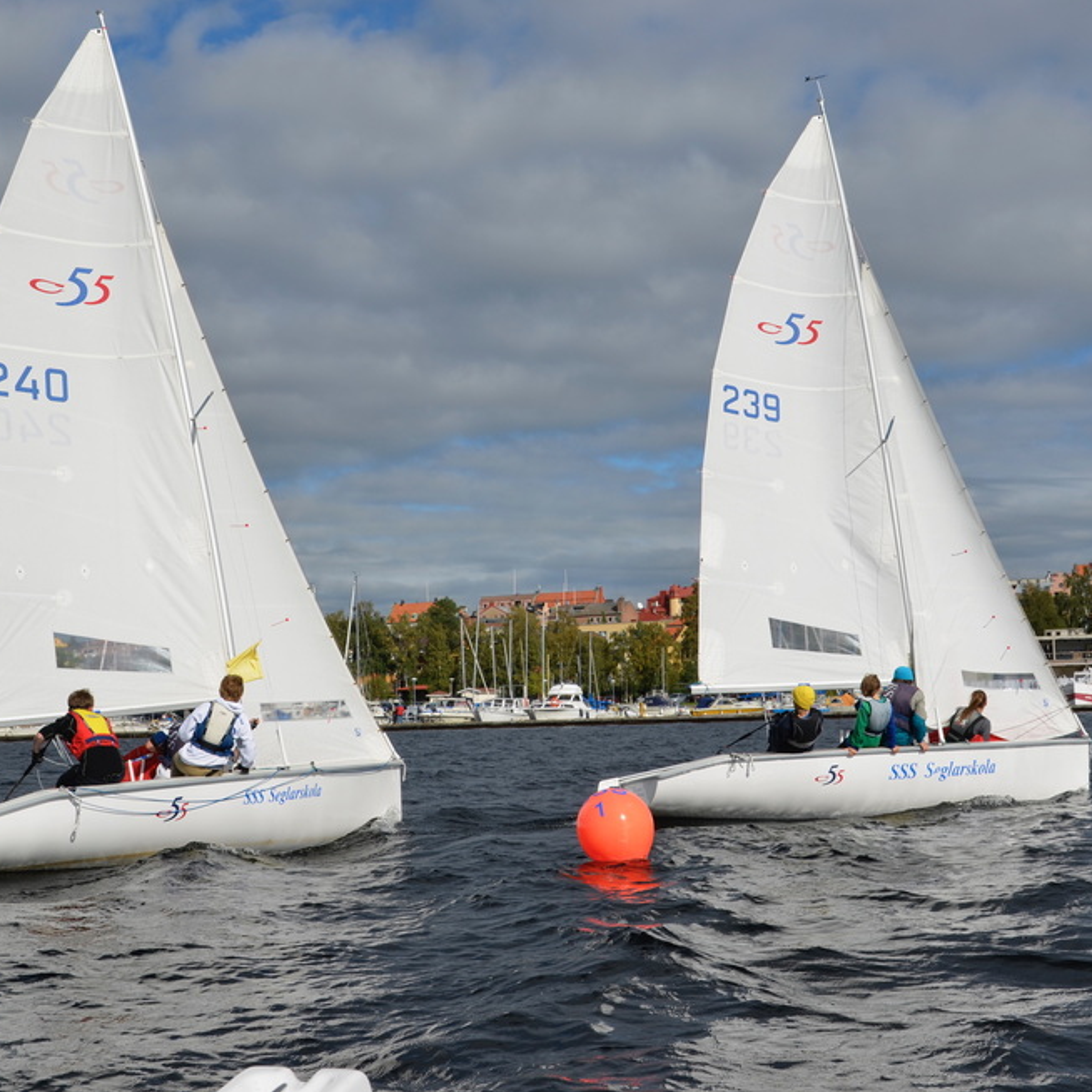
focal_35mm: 49
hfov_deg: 34.9
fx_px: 1736
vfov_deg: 34.9
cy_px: 549
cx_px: 596
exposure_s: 1/400
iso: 100
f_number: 10
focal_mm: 25
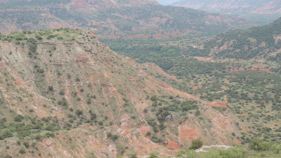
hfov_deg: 22.9
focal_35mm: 93
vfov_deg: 13.0
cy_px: 85
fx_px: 693
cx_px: 140
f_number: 4
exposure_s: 1/400
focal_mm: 15.1
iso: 100
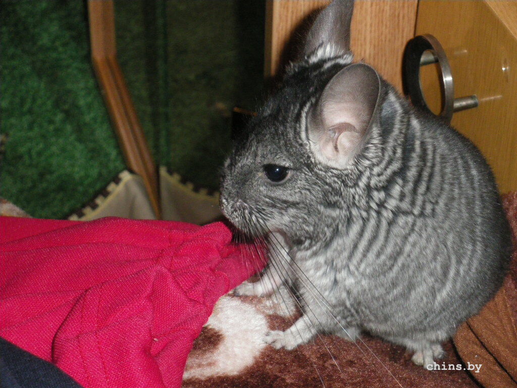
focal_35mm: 98
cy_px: 194
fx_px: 1464
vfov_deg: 15.1
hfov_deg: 20.0
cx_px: 258
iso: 400
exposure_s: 1/100
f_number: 5
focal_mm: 17.4
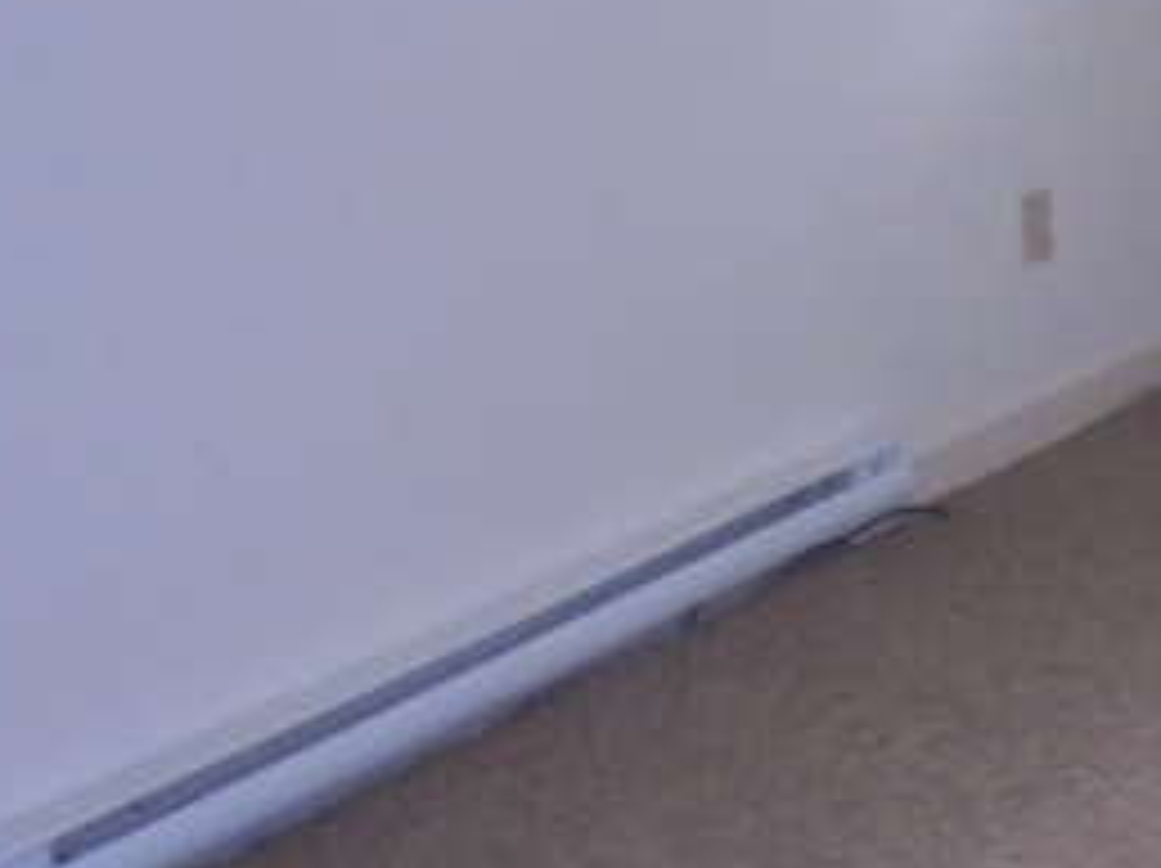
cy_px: 342
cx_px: 1681
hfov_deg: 21.5
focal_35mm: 78
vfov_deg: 18.8
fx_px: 2614
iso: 400
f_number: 3.5
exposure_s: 1/30
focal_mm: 4.6
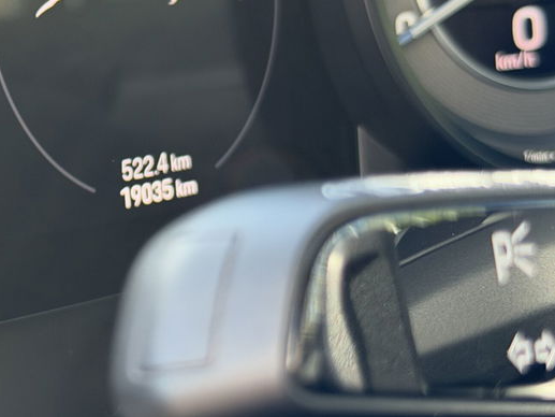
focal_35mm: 95
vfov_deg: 15.5
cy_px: 112
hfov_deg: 20.2
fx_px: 1523
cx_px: 47
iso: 100
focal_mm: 6.76
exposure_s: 1/110
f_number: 1.78
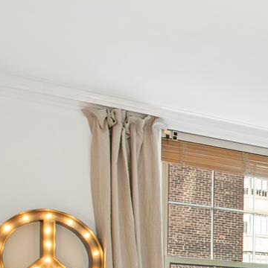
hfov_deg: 16.9
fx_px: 674
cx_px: 529
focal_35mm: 77
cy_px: 327
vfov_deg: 20.9
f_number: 8
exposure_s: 1.3
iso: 100
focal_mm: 17
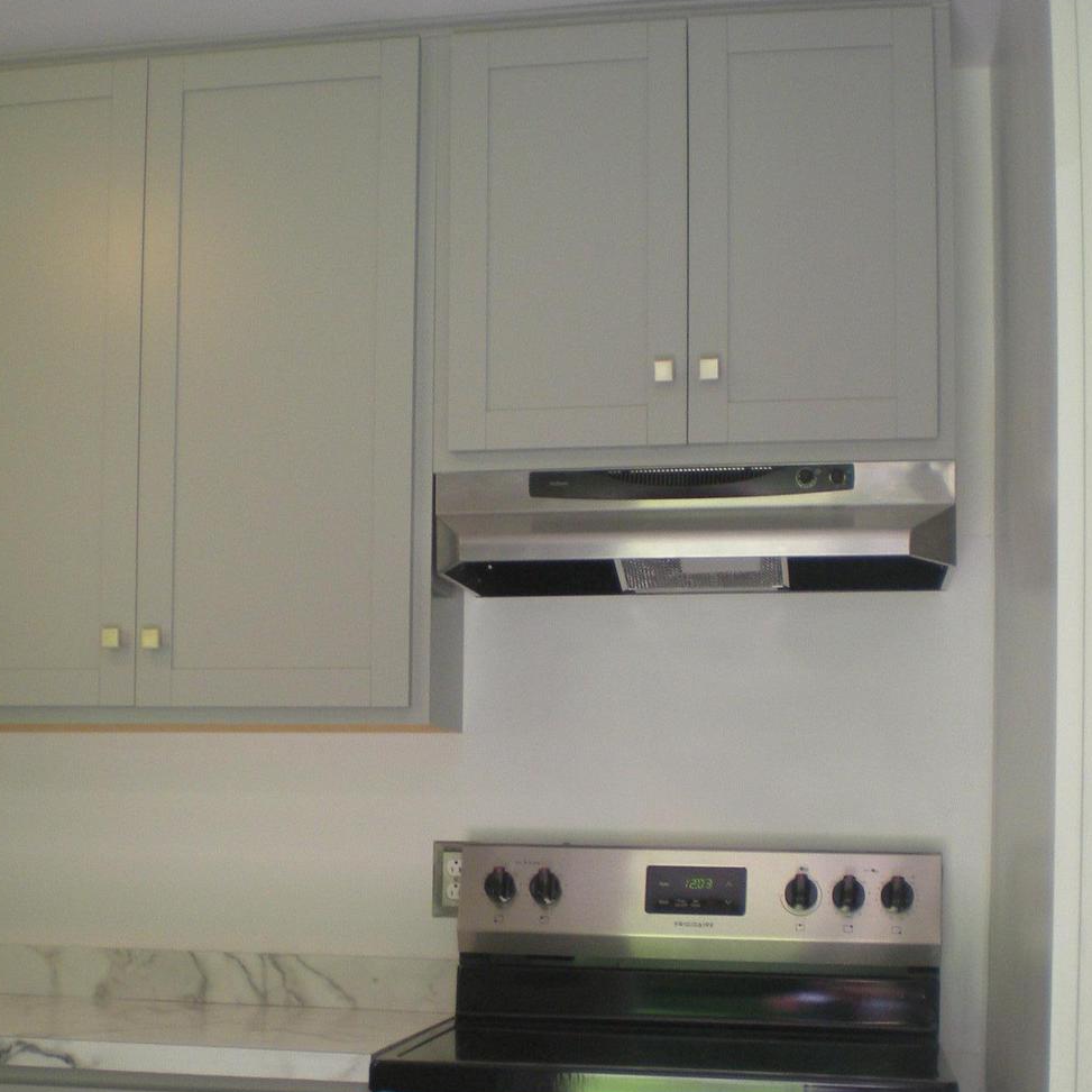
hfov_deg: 32.2
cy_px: 835
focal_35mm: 53
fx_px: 1892
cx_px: 476
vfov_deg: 31.6
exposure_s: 1/59.6
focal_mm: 6.3
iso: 149
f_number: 3.1
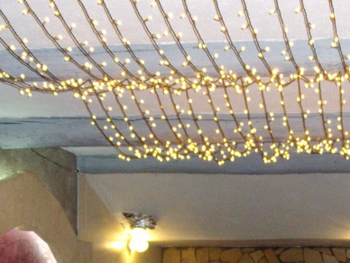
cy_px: 256
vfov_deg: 15.3
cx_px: 284
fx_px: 961
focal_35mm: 95
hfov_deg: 20.4
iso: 320
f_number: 2.7
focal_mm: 6
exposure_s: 1/50
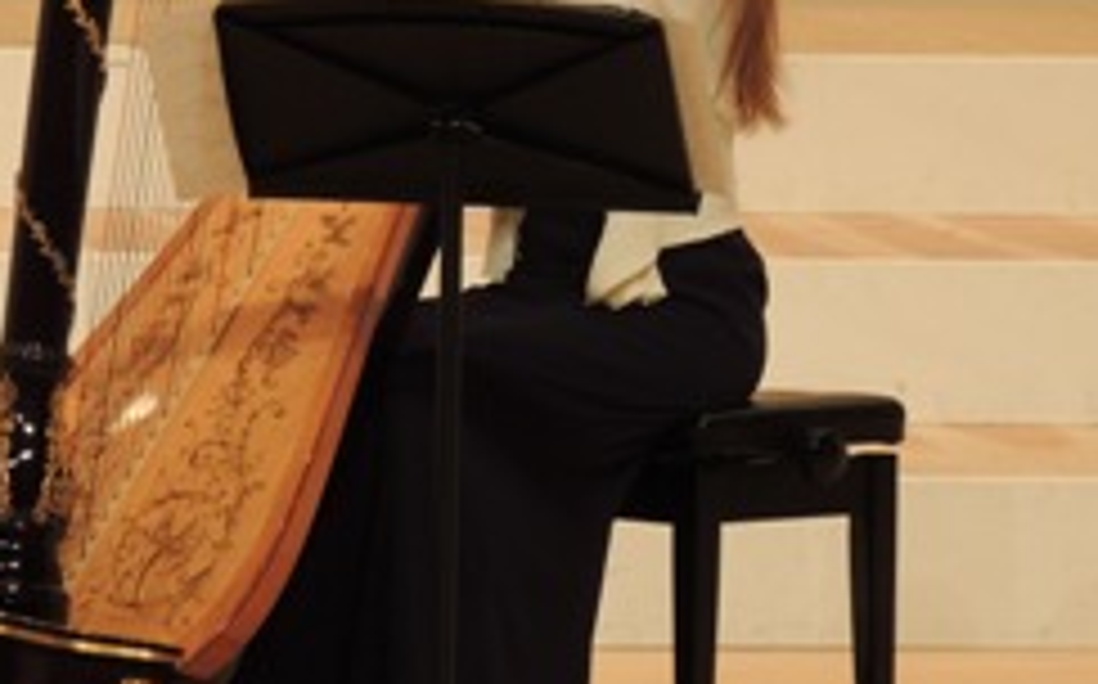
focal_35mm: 609
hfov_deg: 3.5
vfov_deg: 2.2
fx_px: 18207
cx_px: 423
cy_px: 22
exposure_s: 1/60
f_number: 4.8
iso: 400
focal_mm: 62.4
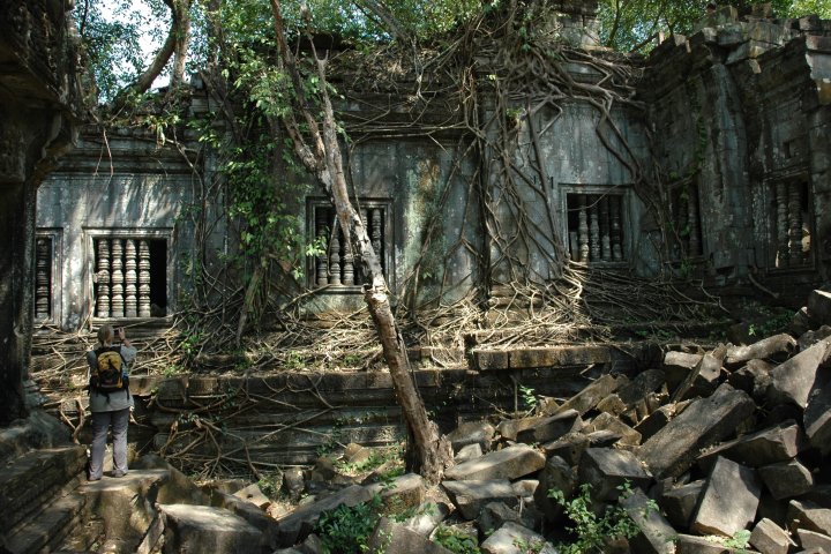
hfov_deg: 67.4
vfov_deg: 47.9
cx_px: 416
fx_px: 623
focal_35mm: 27
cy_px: 277
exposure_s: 1/125
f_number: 6.3
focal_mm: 18
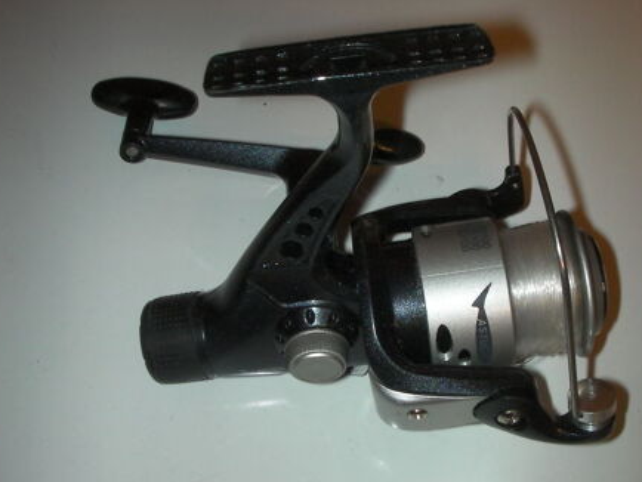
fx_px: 779
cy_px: 241
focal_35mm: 42
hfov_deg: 44.8
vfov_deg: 34.4
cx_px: 333
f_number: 5.6
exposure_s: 1/30
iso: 200
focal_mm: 6.3
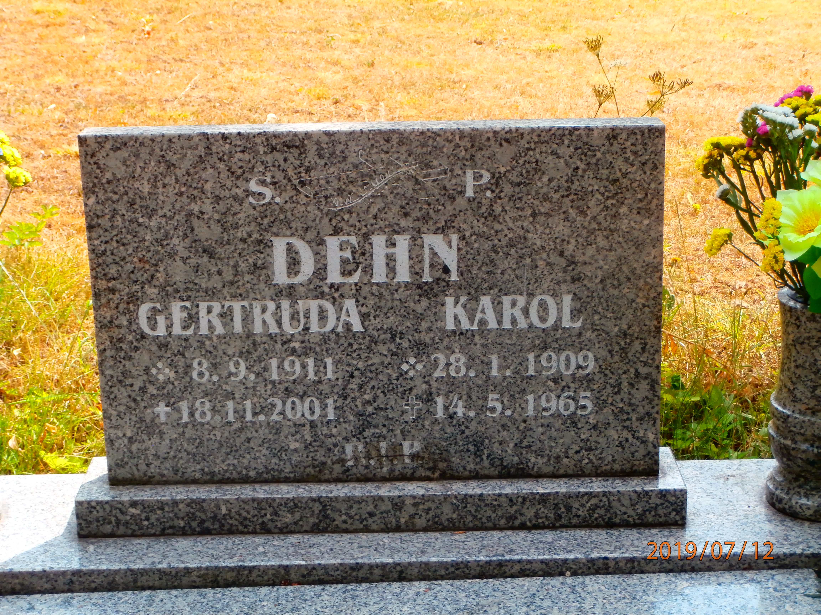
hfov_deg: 28.6
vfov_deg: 21.6
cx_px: 410
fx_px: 1613
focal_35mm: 68
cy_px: 308
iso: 100
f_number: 4.7
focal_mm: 12.1
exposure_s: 1/160
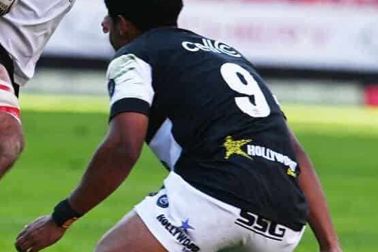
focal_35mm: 1078
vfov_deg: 1.3
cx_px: -98
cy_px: 58
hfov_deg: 1.9
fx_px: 11315
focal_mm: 400
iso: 400
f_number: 5.6
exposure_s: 1/1000
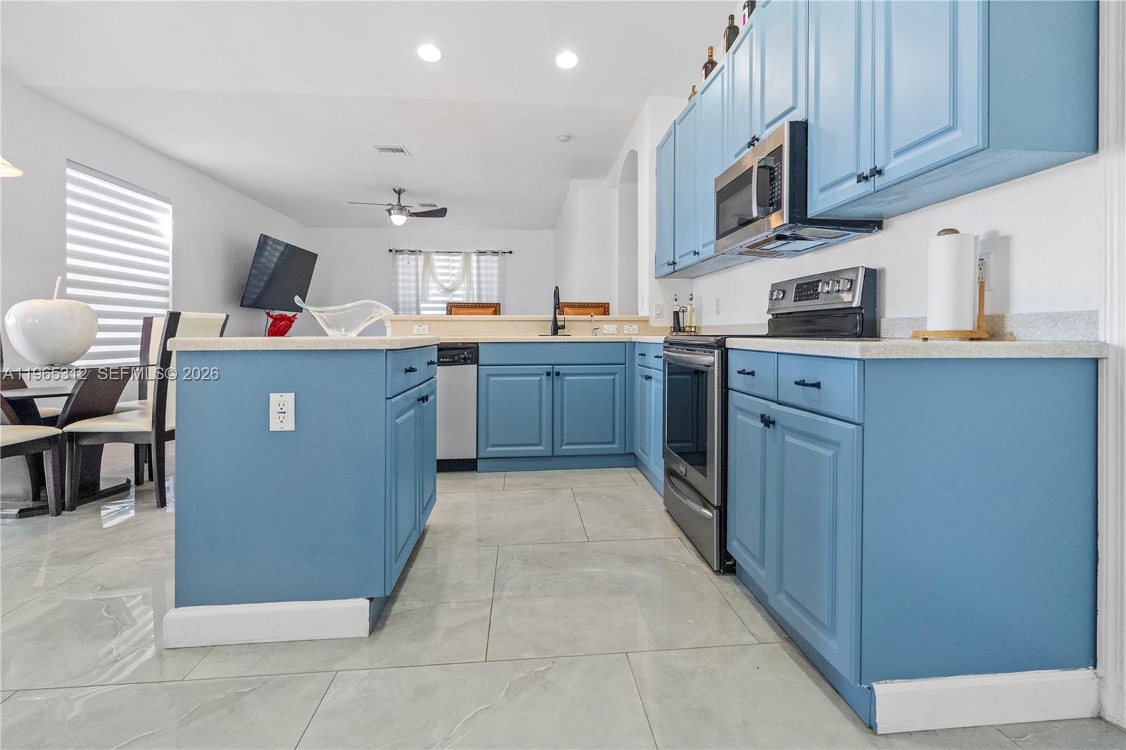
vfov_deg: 73.7
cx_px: 563
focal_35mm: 16
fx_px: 500
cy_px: 375
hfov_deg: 96.7
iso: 4000
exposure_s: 1/160
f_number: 4
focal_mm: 16
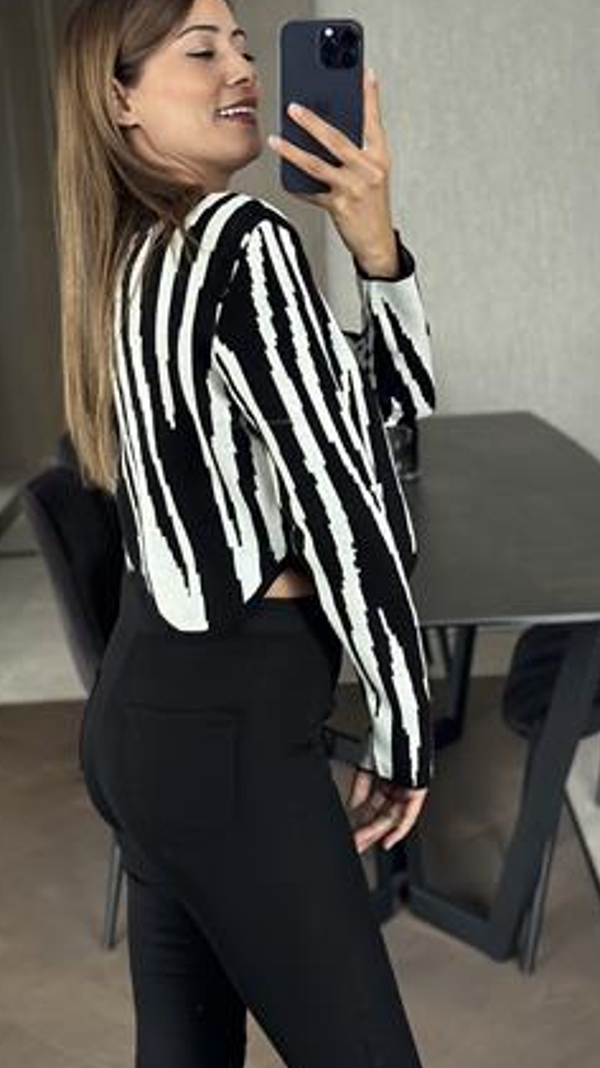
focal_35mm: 63
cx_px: 242
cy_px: 488
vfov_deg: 33.3
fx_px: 1783
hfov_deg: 19.1
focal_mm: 6.86
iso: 400
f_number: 1.78
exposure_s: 1/55
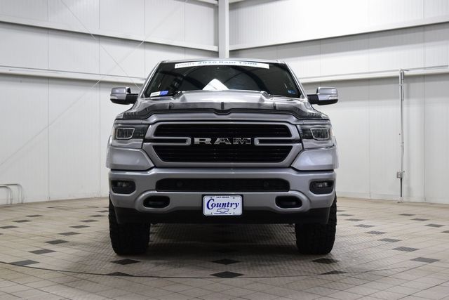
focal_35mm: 52
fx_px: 655
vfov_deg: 25.8
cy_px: 150
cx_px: 224
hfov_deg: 37.8
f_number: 6.3
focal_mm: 35
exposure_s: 1/60
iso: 1600
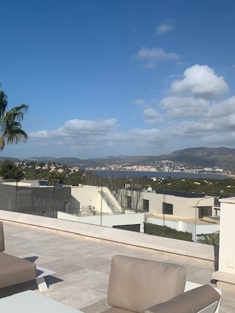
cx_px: 67
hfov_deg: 35.4
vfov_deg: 46.7
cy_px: 173
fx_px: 362
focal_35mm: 40
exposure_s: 1/4673
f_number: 1.8
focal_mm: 4.25
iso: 25
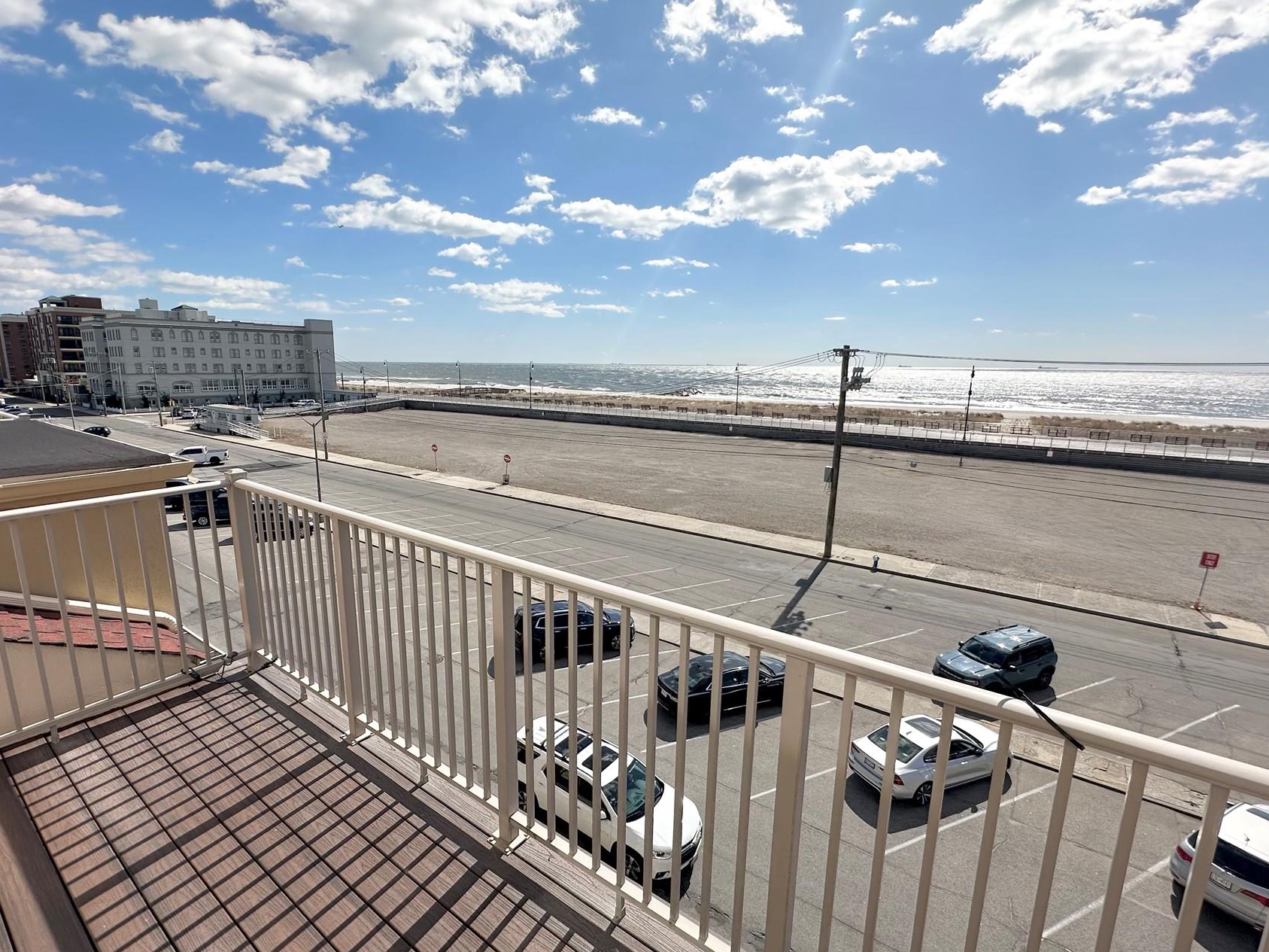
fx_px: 623
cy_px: 481
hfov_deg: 90.9
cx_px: 594
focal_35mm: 17
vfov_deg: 74.7
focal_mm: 2.22
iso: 50
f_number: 2.2
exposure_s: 1/4464
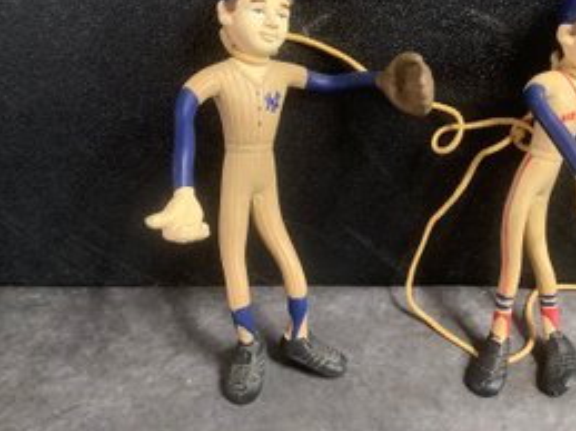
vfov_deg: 35.1
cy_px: 206
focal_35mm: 41
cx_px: 379
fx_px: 682
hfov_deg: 45.2
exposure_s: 1/60
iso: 125
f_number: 2.4
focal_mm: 3.3
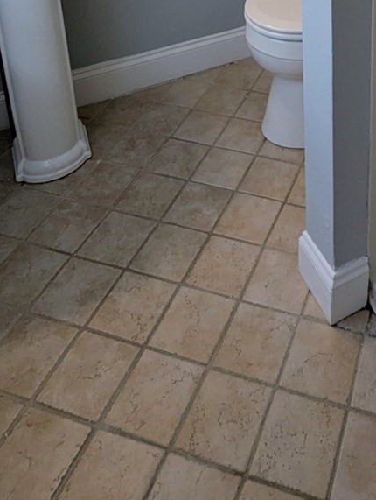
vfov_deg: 39.8
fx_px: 506
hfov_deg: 37.5
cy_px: -82
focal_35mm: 35
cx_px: 353
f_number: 2.2
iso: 54
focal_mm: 1.95
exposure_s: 1/40
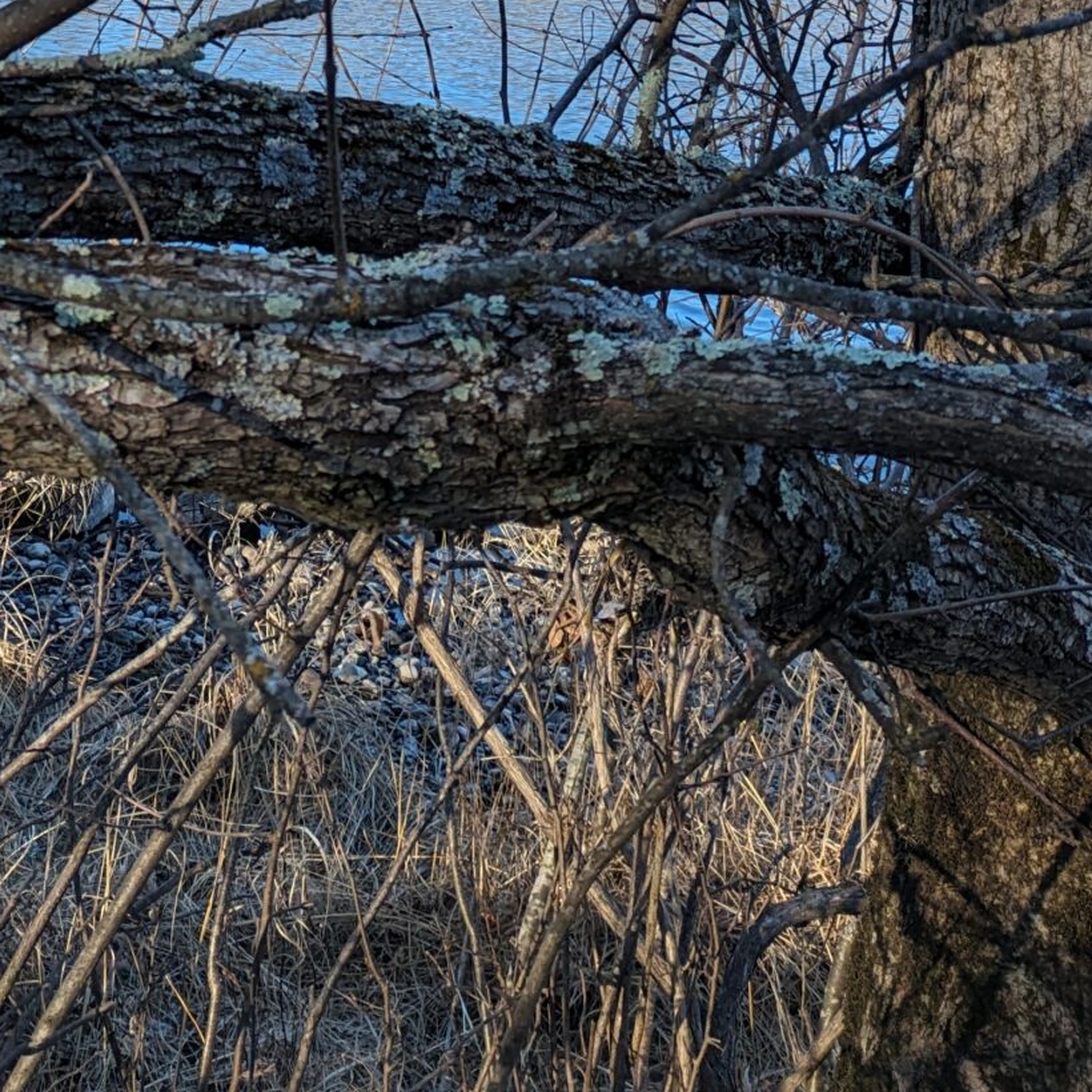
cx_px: 119
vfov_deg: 22.7
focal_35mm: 69
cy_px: -272
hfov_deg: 24.3
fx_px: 2463
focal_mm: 5.43
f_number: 1.89
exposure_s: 1/1205
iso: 45
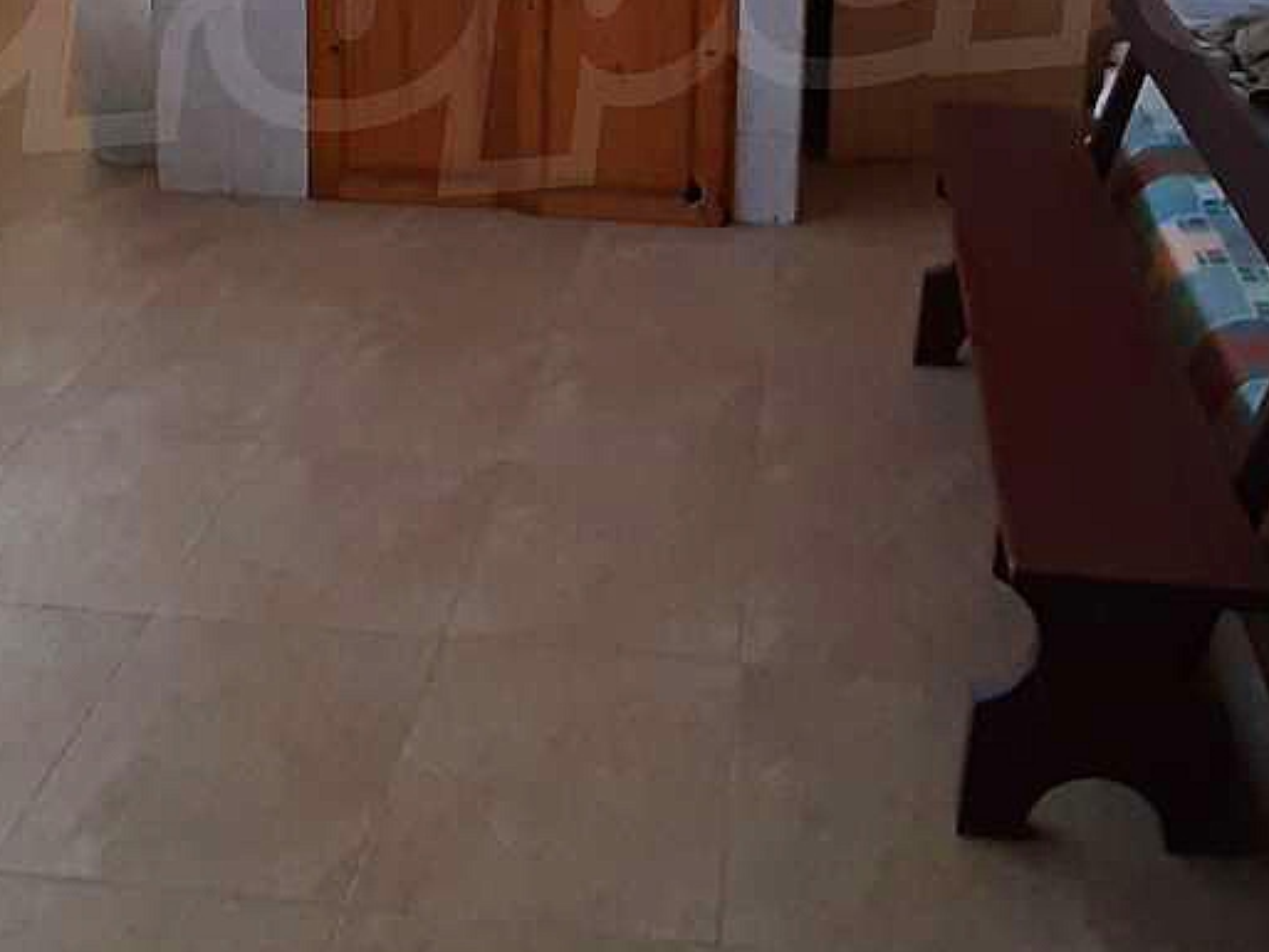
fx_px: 1393
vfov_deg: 32.0
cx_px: 651
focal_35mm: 38
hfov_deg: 49.0
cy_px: -162
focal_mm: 1.42
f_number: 2.2
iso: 200
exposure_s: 1/33
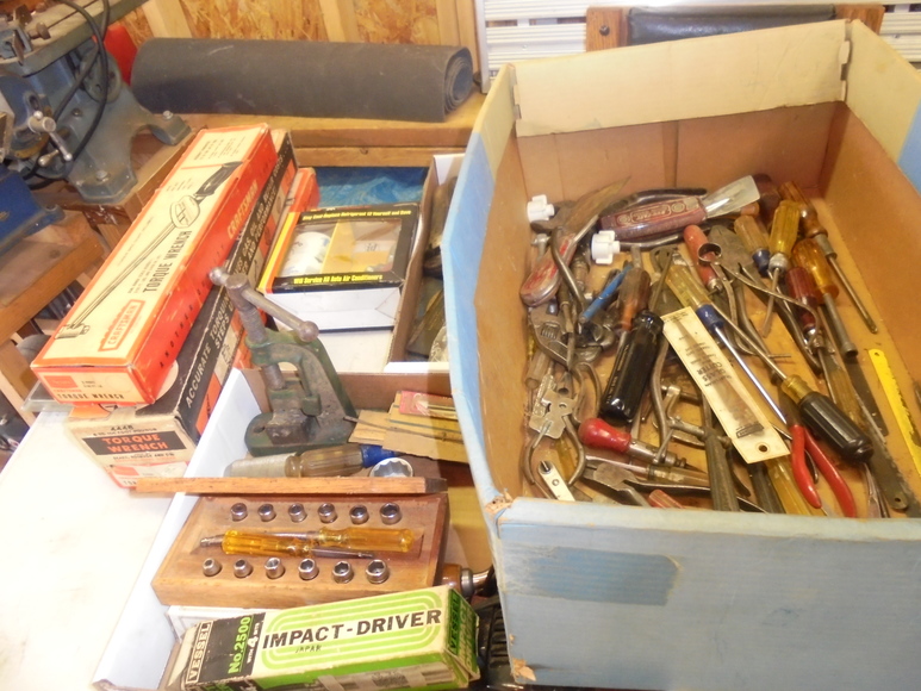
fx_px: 692
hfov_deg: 67.3
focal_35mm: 26
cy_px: 346
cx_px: 460
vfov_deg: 53.1
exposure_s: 1/30
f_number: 3.5
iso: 400
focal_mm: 4.6
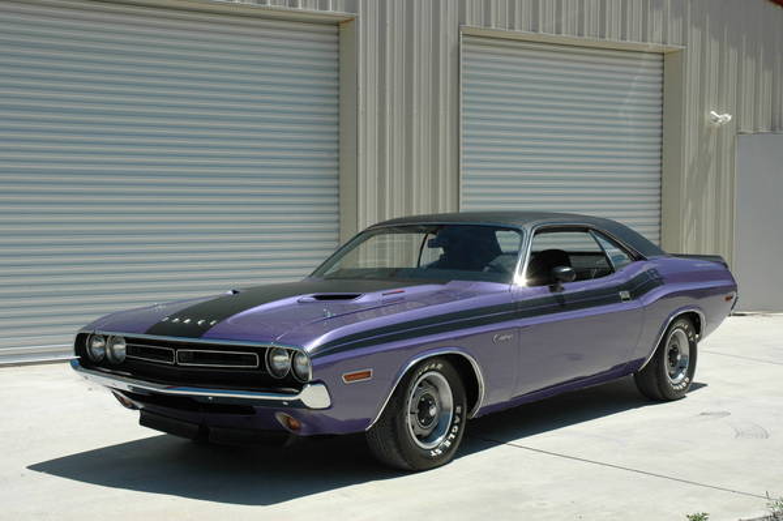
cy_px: 260
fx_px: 1108
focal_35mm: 51
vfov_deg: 26.4
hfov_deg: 38.9
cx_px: 392
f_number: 13
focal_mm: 34
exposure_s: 1/640
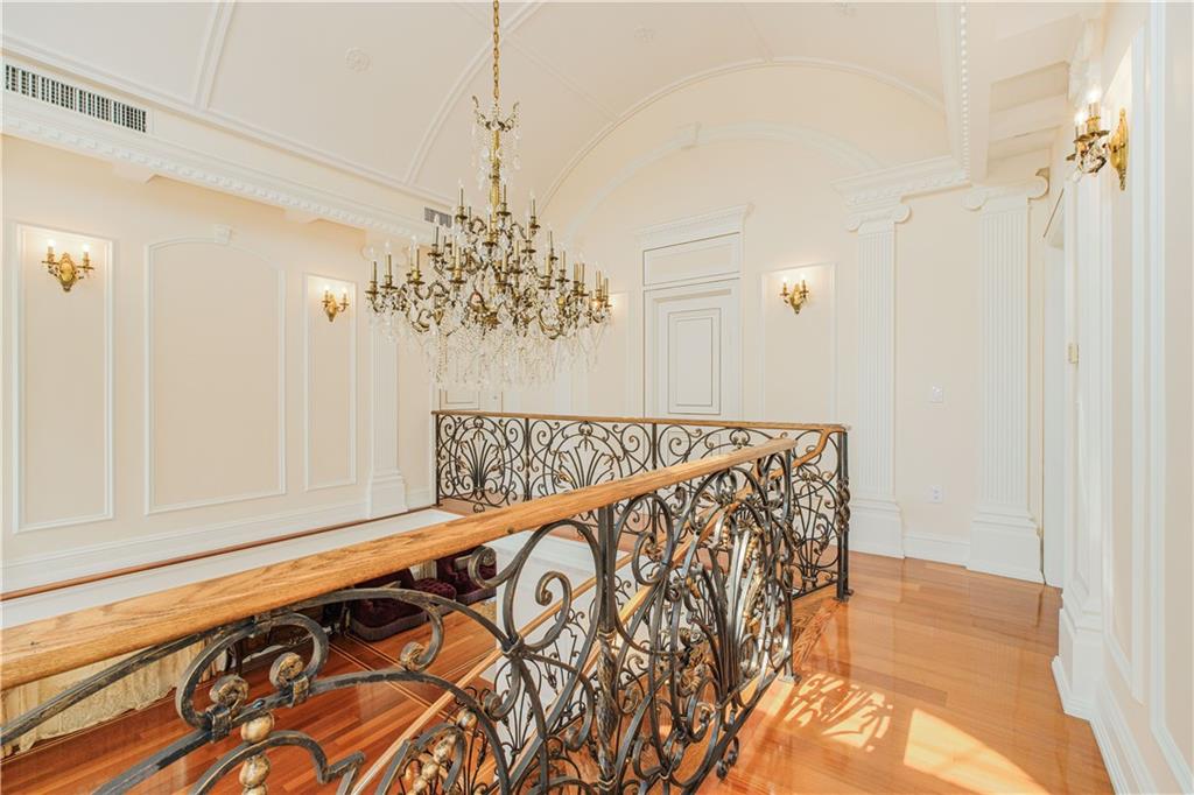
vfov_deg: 77.3
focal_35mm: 15
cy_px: 398
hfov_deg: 100.4
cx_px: 597
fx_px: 497
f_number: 8
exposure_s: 1/60
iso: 500
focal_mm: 10
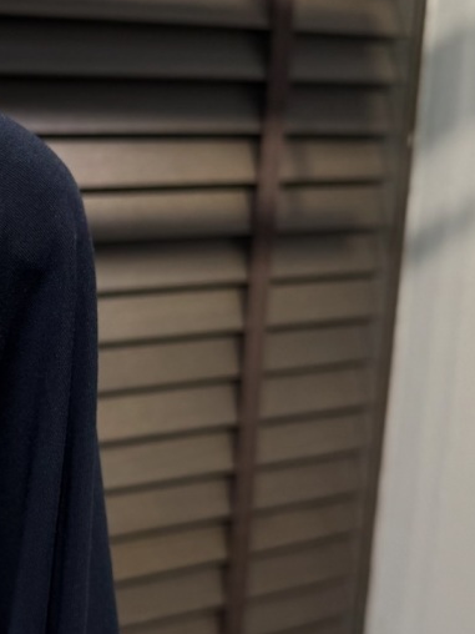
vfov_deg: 28.5
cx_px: -177
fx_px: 1244
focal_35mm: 68
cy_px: 368
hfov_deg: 19.6
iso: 64
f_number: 1.78
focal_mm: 6.76
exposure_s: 1/189
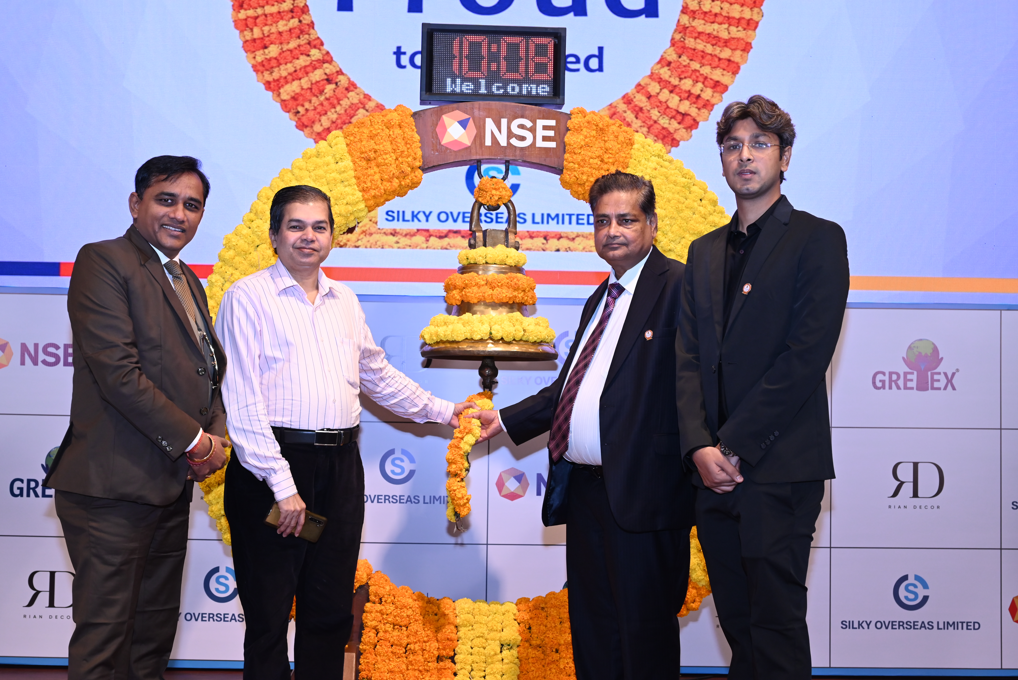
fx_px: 1358
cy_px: 340
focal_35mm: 48
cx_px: 509
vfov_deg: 28.1
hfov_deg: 41.1
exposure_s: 1/100
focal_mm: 48
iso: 1250
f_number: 5.6
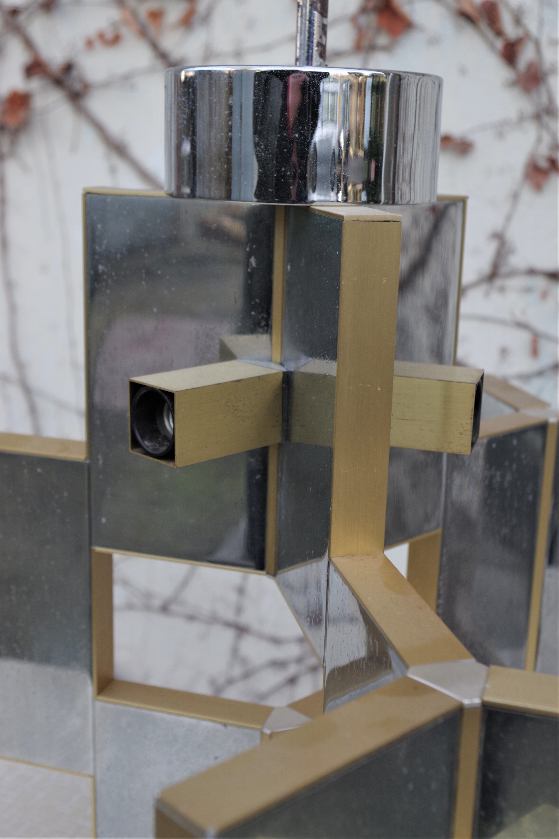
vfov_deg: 42.7
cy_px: 420
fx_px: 1071
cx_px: 280
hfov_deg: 29.2
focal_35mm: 46
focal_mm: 30.63
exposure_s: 1/125
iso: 200
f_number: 5.6
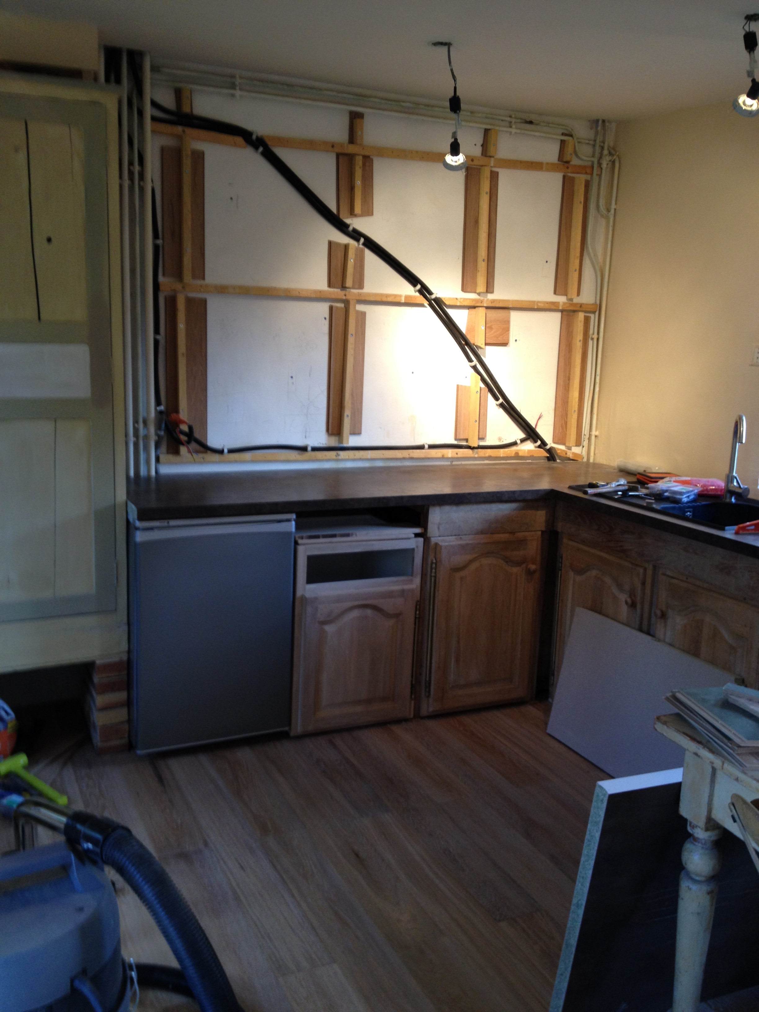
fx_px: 1023
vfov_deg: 52.6
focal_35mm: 35
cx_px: 380
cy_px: 506
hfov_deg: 40.7
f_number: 2.4
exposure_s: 1/20
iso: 80
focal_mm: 4.28
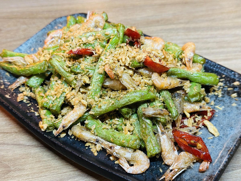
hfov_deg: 39.7
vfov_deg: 30.3
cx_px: 120
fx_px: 334
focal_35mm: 48
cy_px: 90
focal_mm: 6.86
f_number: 1.78
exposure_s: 1/40
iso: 250
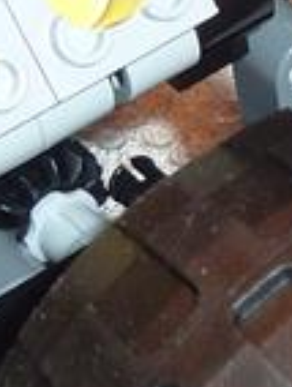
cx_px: 464
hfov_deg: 6.4
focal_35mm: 230
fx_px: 2579
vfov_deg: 8.6
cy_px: 82
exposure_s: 1/30
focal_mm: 5.3
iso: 100
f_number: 3.5
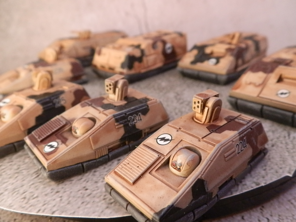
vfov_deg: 49.7
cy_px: 111
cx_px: 148
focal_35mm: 28
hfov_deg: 63.4
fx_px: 239
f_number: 3.1
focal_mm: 5
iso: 400
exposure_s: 1/100
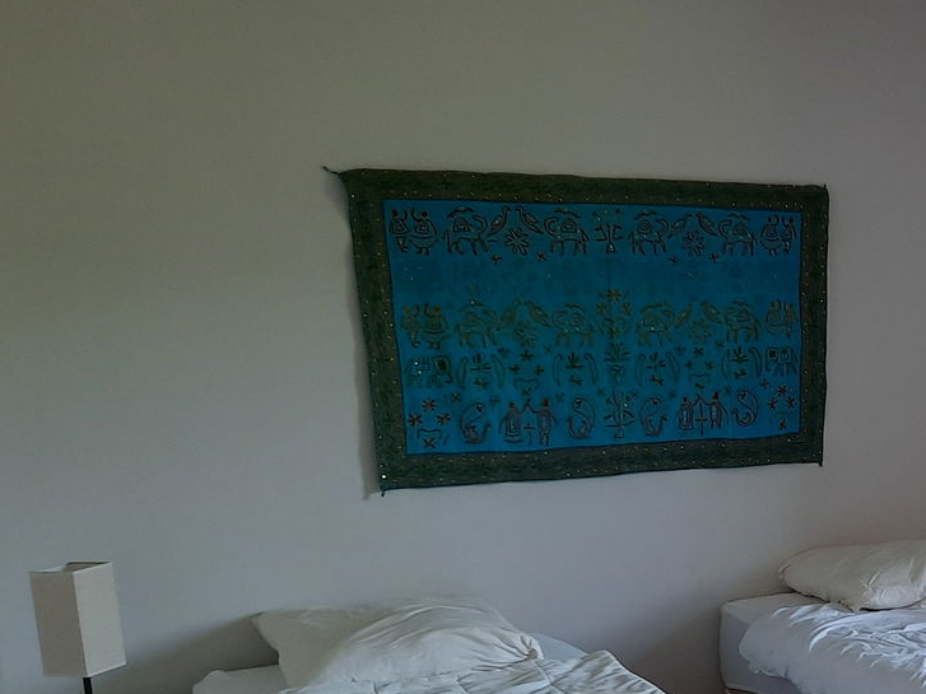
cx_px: 931
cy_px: 548
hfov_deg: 32.1
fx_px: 1471
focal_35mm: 55
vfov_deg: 26.1
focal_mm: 4.6
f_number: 2
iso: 160
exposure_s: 1/50
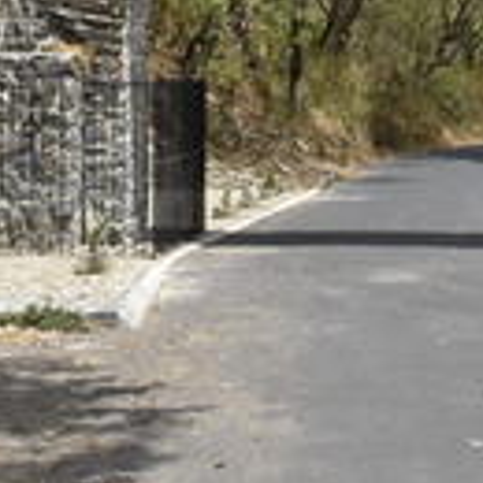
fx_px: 1547
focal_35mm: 98
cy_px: -100
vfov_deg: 16.9
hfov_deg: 17.5
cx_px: 435
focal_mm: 20
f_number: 13
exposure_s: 1/640
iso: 400
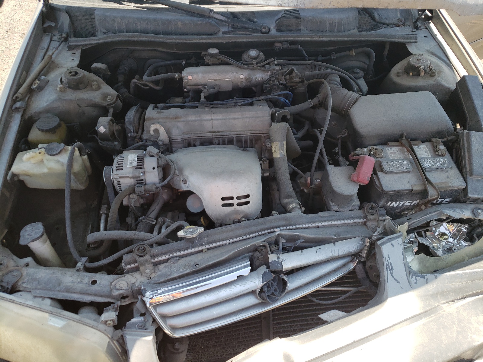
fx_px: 363
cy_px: 181
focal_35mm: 26
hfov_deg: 67.3
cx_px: 242
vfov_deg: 53.1
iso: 50
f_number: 1.5
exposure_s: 1/909
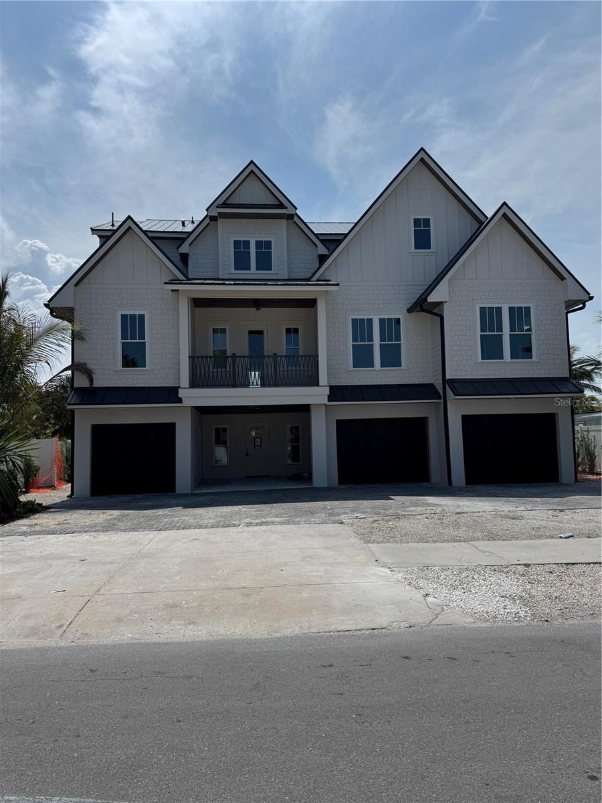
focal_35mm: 24
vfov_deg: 71.6
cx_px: 301
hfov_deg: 56.8
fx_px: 557
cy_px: 402
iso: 80
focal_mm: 6.76
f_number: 1.78
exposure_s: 1/12346
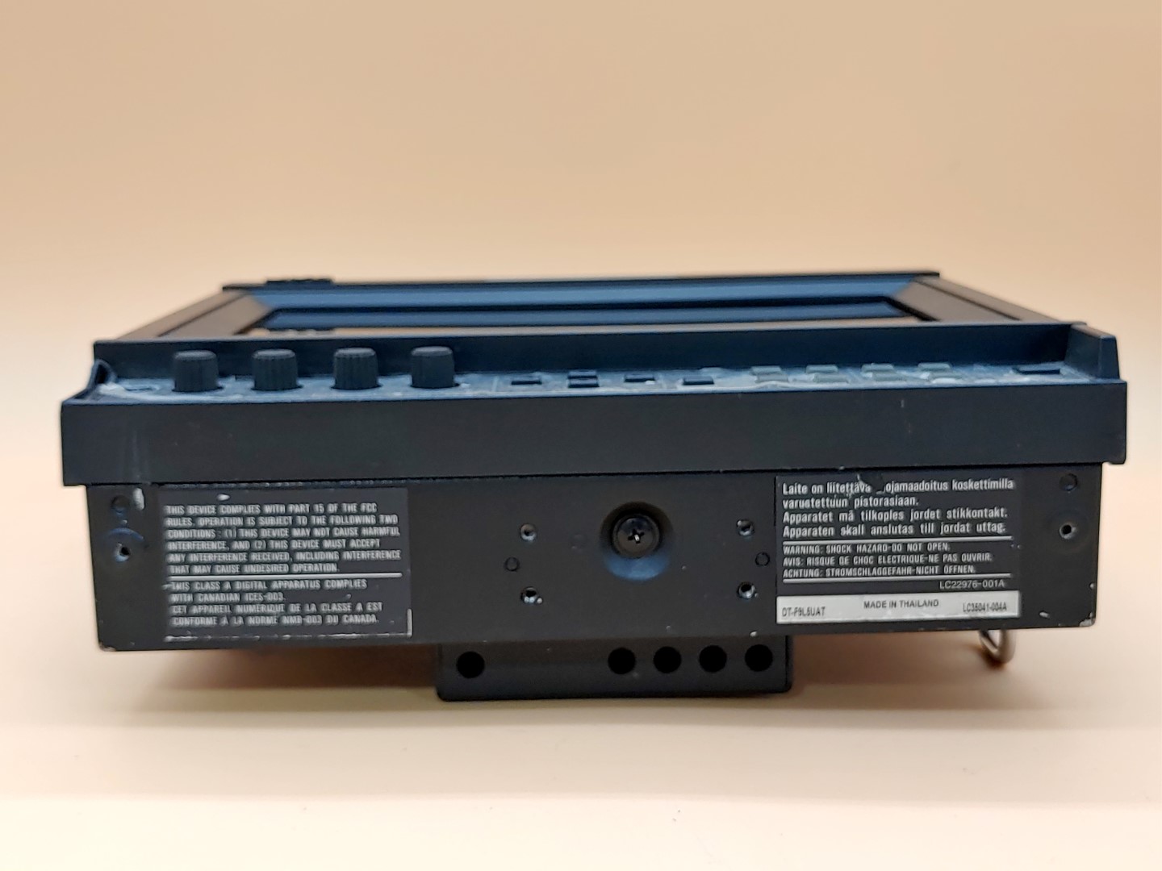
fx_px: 1477
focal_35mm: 44
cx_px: 581
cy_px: 436
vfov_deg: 32.9
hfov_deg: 42.9
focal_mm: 4.36
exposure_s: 1/62
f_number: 1.8
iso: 50
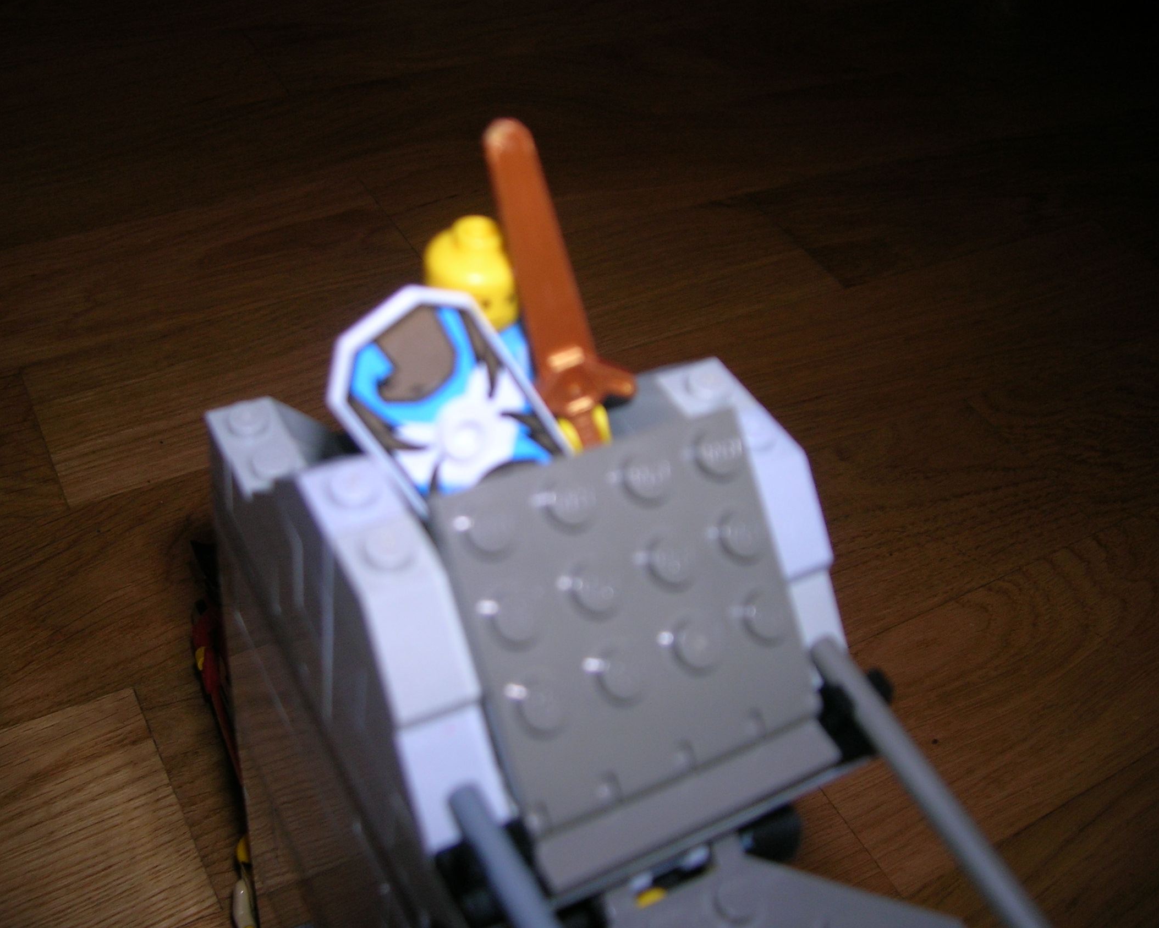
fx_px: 1235
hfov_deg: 50.2
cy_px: 457
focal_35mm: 36
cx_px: 532
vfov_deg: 41.2
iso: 50
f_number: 2.9
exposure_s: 1/60.1
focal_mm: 5.7
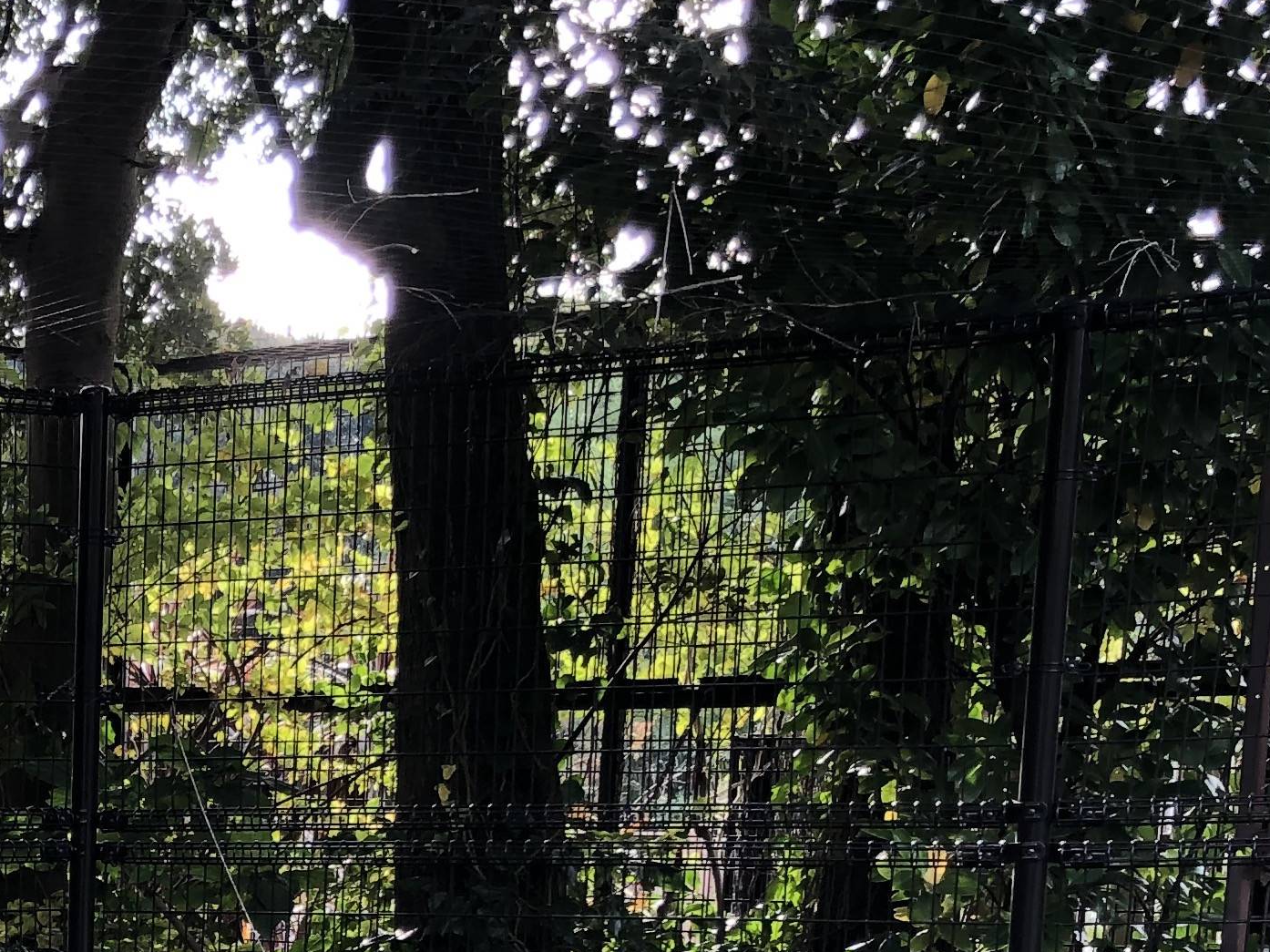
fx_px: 2971
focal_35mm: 81
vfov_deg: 16.9
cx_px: -337
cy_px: 1326
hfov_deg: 21.9
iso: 50
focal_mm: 4
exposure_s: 1/120
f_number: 1.8
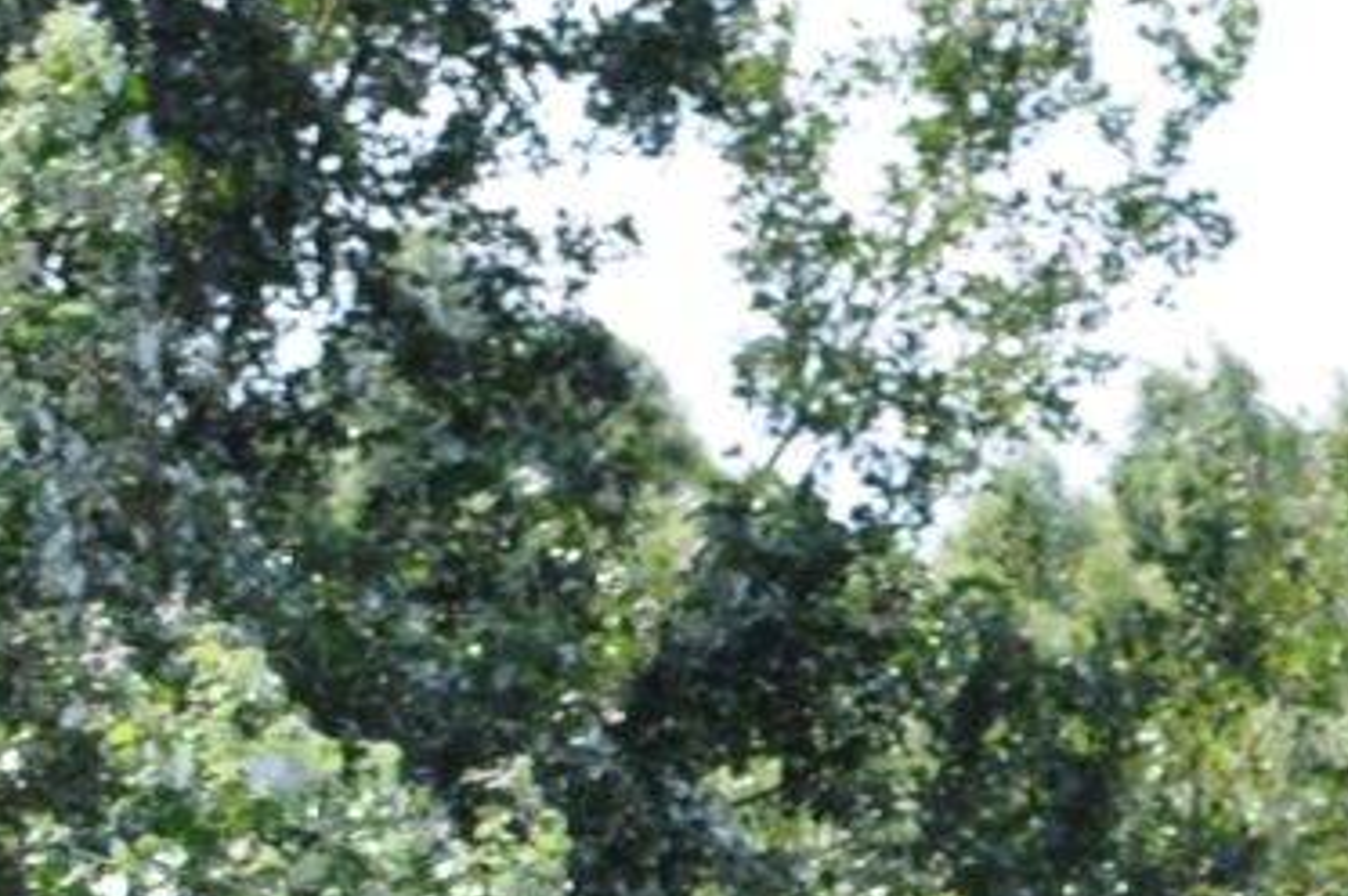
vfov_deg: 3.2
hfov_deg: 4.8
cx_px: -1229
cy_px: 1743
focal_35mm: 425
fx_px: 15884
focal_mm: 55
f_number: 9
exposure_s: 1/160
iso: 200
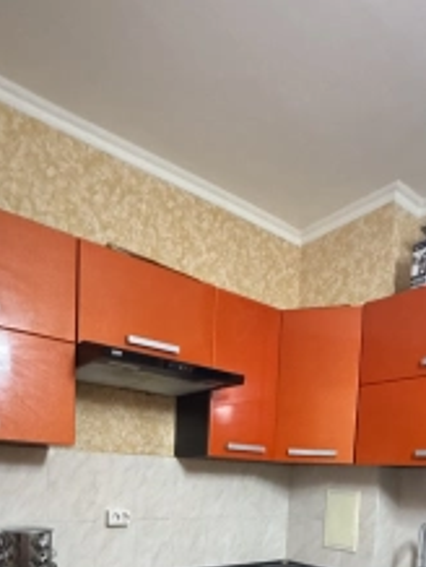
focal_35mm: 30
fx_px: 491
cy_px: 523
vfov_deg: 51.9
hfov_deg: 46.9
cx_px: 225
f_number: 2.2
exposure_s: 1/57
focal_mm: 2.22
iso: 1250
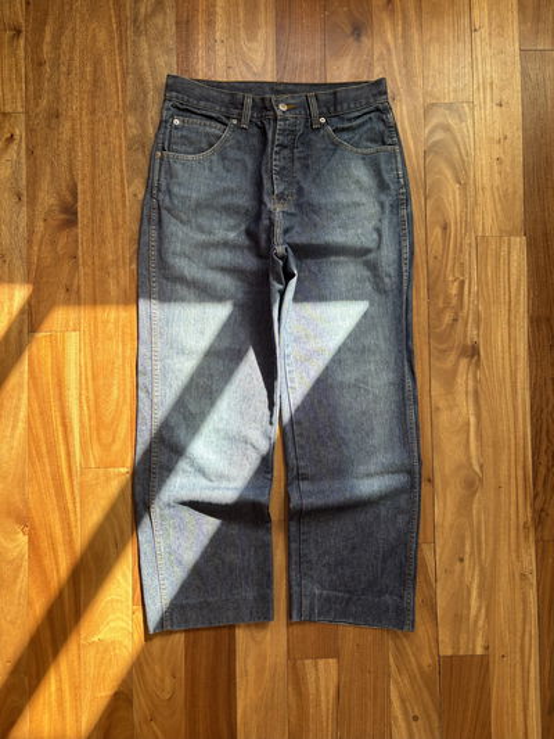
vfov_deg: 67.3
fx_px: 555
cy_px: 370
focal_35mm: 26
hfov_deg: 53.1
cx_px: 277
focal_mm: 5.96
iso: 80
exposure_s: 1/121
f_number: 1.6
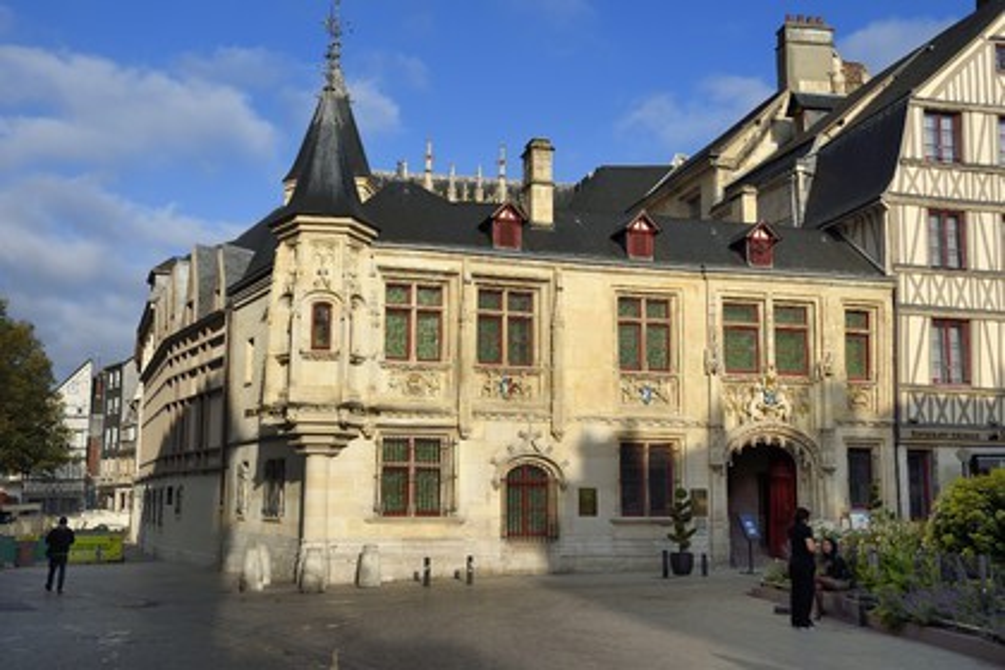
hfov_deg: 50.7
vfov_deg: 35.1
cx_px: 502
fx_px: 1061
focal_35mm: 38
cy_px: 335
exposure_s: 1/250
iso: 200
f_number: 13
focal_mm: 38
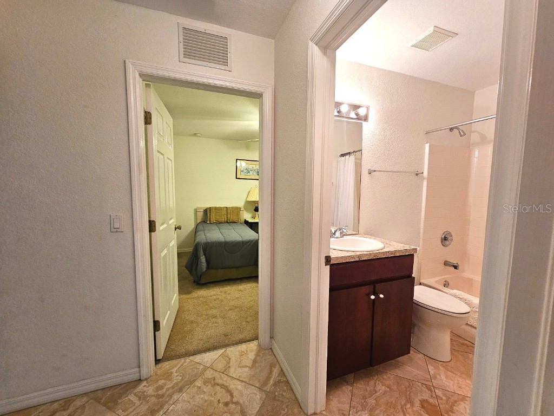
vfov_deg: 89.9
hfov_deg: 106.2
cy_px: 208
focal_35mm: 13
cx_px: 277
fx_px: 208
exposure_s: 1/60.2
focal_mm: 2.2
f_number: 2.2
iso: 200
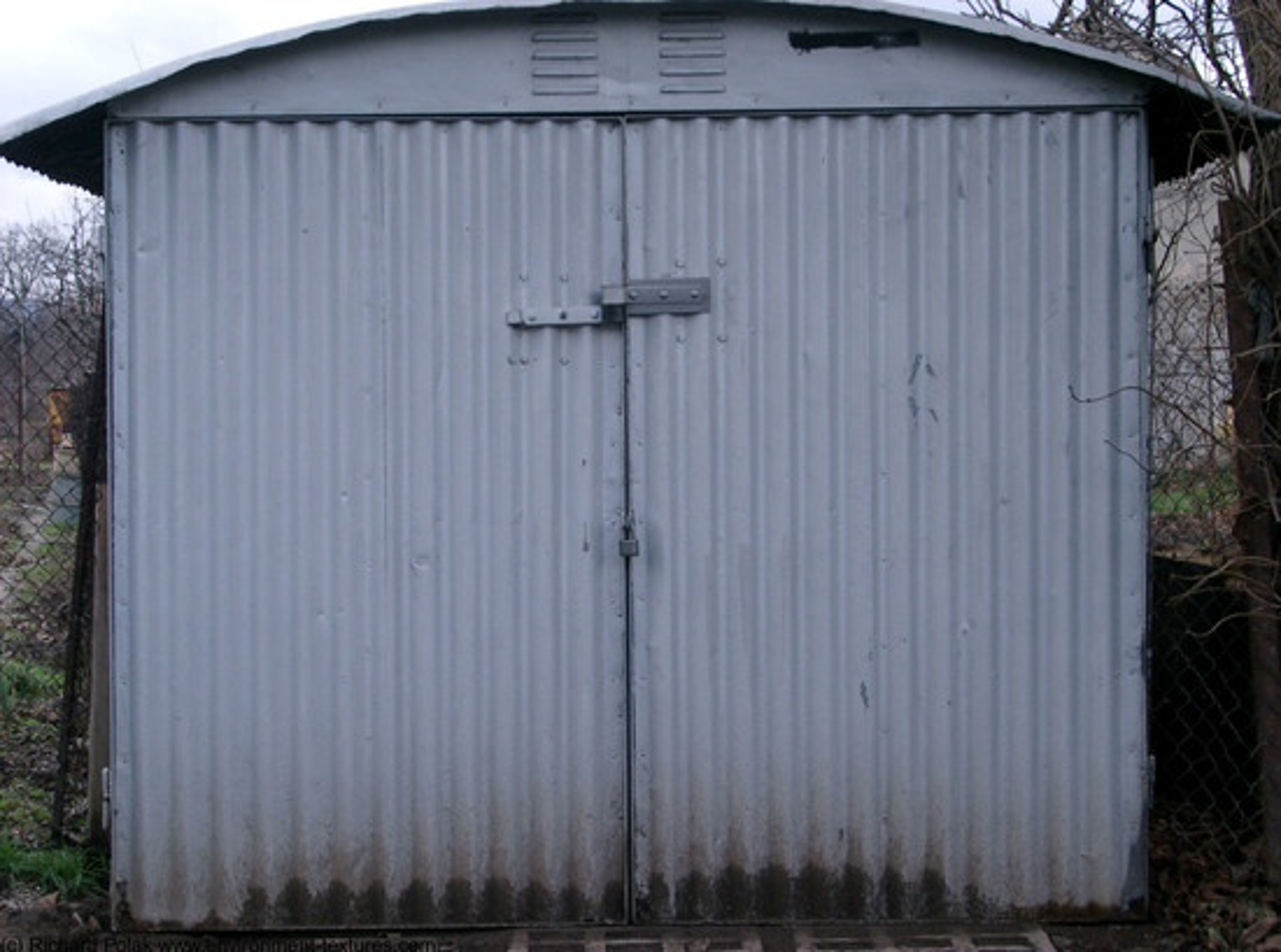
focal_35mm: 74
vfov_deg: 19.8
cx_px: 640
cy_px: 476
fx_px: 2730
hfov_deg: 26.4
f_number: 3.8
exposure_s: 1/200
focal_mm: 15.2
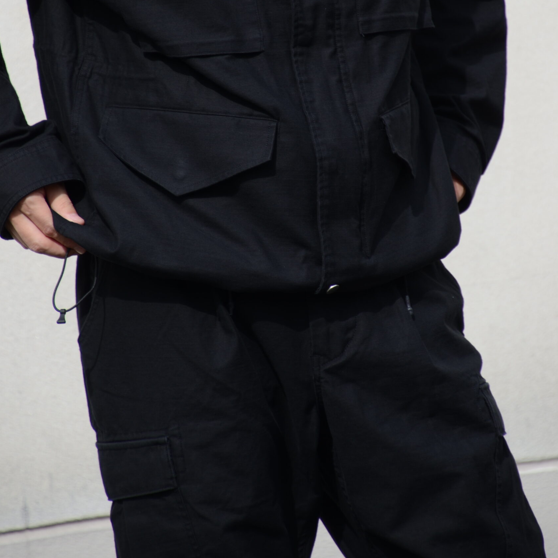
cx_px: 278
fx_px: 6504
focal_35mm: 357
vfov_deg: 4.9
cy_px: 138
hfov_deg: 4.9
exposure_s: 1/500
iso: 125
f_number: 6.3
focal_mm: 185
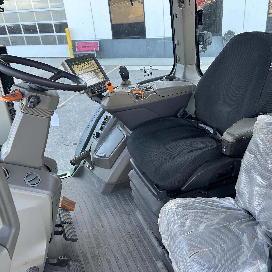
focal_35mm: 31
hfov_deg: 52.4
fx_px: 276
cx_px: 155
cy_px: 137
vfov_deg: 52.5
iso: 40
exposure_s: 1/121
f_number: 1.5
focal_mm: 5.7
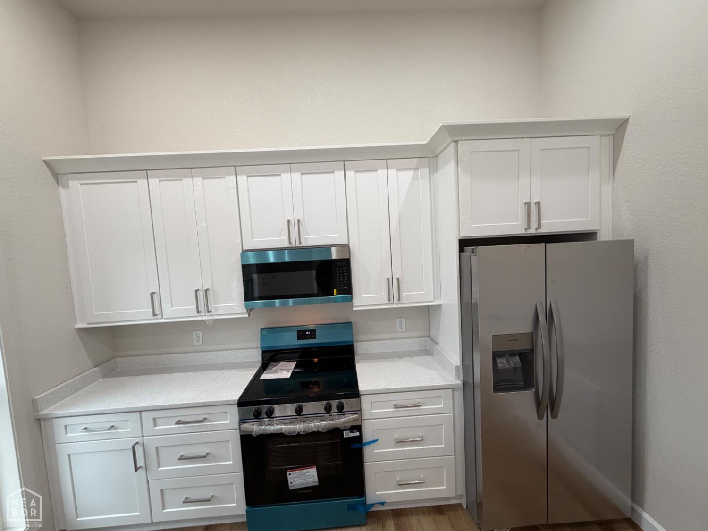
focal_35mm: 14
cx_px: 354
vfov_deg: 85.7
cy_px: 266
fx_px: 286
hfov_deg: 102.1
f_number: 2.2
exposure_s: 1/120
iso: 250
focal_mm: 2.22
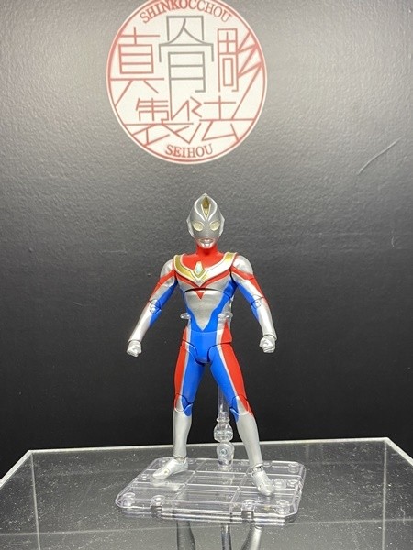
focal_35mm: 26
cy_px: 275
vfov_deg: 67.3
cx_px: 206
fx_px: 414
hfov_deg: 53.1
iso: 64
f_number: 1.8
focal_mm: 4.25
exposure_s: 1/50
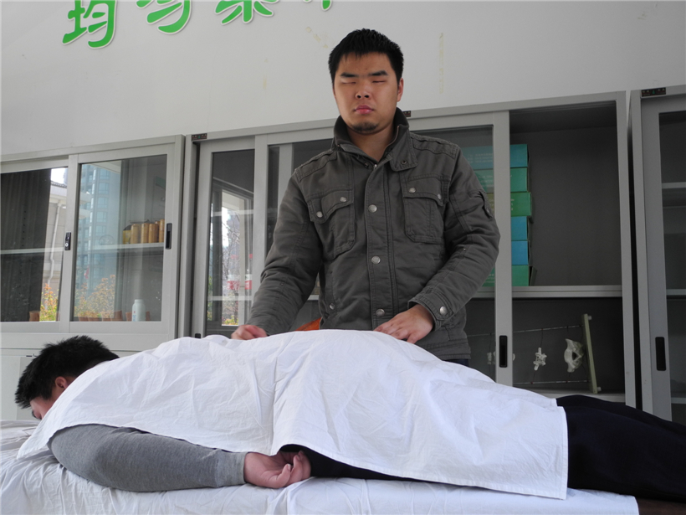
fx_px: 694
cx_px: 343
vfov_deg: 40.7
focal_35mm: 35
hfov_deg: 52.6
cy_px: 258
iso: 100
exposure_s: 1/46.5
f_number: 3.2
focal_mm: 7.4
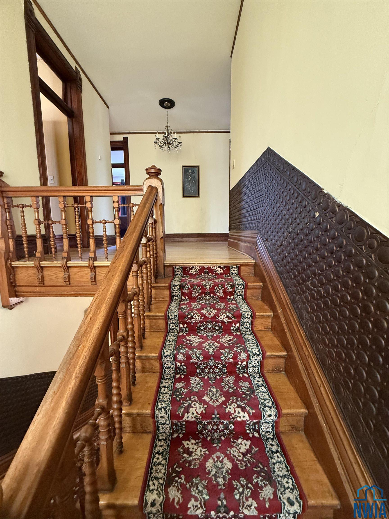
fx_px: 210
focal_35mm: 14
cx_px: 194
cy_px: 260
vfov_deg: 102.1
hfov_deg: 85.7
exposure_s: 1/60
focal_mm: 2.22
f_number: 2.2
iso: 640
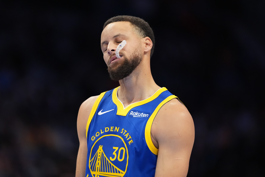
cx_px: 128
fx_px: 2282
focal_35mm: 310
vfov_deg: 4.4
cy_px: 86
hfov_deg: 6.6
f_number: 2.8
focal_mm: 300
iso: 5000
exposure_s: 1/2000
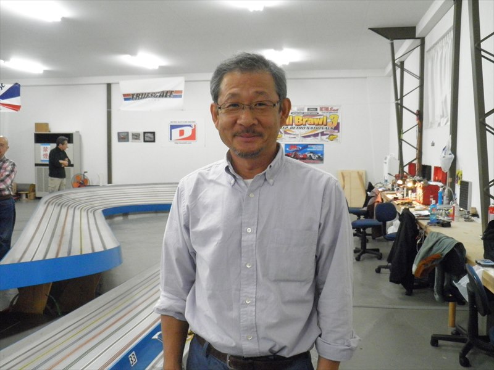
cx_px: 247
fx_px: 485
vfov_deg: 41.8
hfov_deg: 54.0
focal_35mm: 34
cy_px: 185
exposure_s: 1/50
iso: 800
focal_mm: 6.1
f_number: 3.5
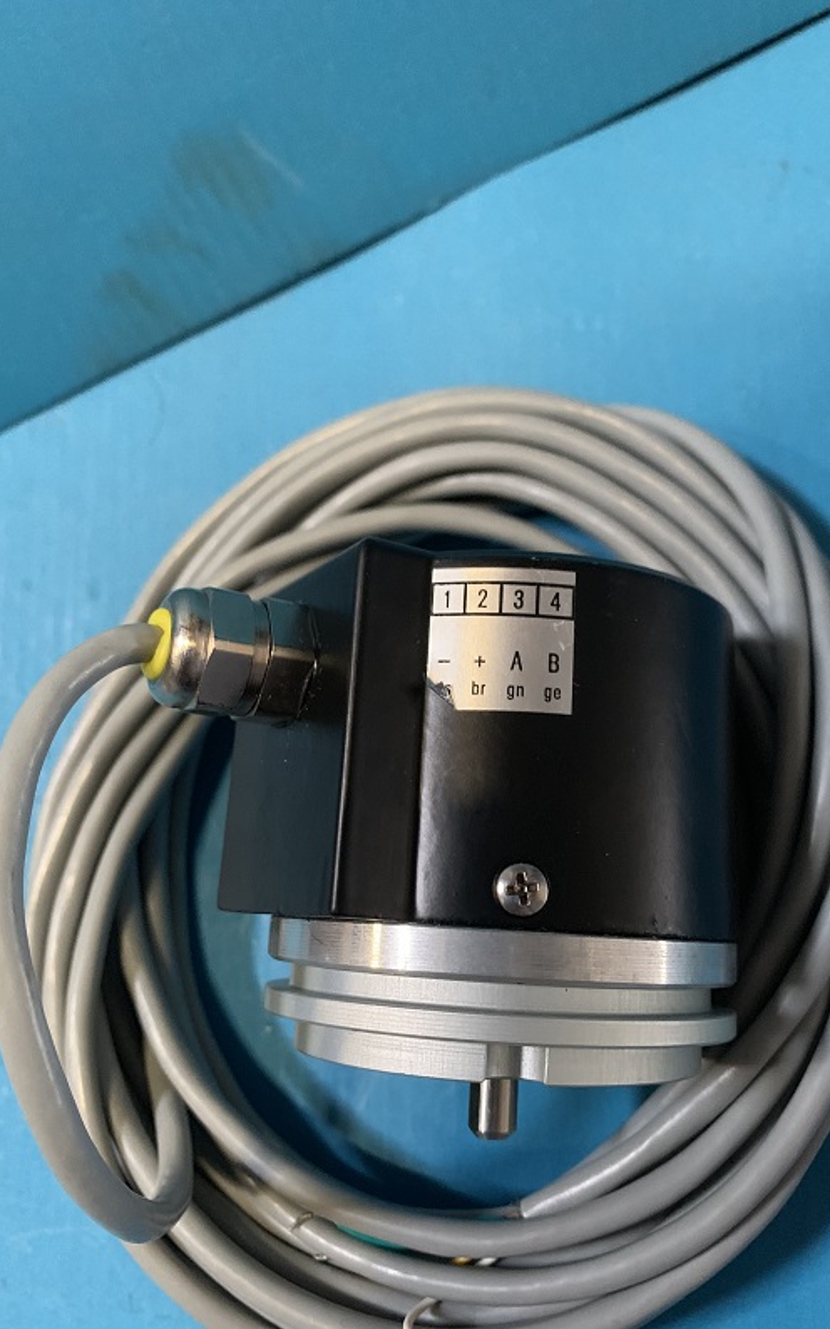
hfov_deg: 44.5
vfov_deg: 66.5
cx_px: 443
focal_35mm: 28
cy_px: 672
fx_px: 1014
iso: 400
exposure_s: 1/33
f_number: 1.8
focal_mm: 4.25
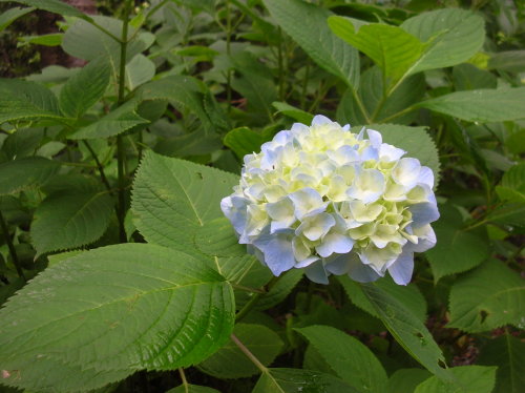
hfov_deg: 52.7
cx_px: 262
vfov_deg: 40.6
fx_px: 530
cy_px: 196
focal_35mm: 35
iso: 50
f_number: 2.8
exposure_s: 1/60.4
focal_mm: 5.8
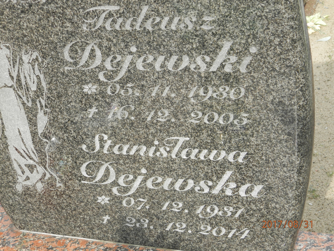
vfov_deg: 21.6
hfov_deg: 28.6
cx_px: 167
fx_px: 656
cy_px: 126
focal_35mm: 68
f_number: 4
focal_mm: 12.2
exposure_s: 1/250
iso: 80
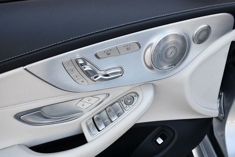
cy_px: 78
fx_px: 235
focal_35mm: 36
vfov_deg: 36.9
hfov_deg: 53.1
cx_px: 118
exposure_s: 1/250
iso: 400
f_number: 4.5
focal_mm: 18
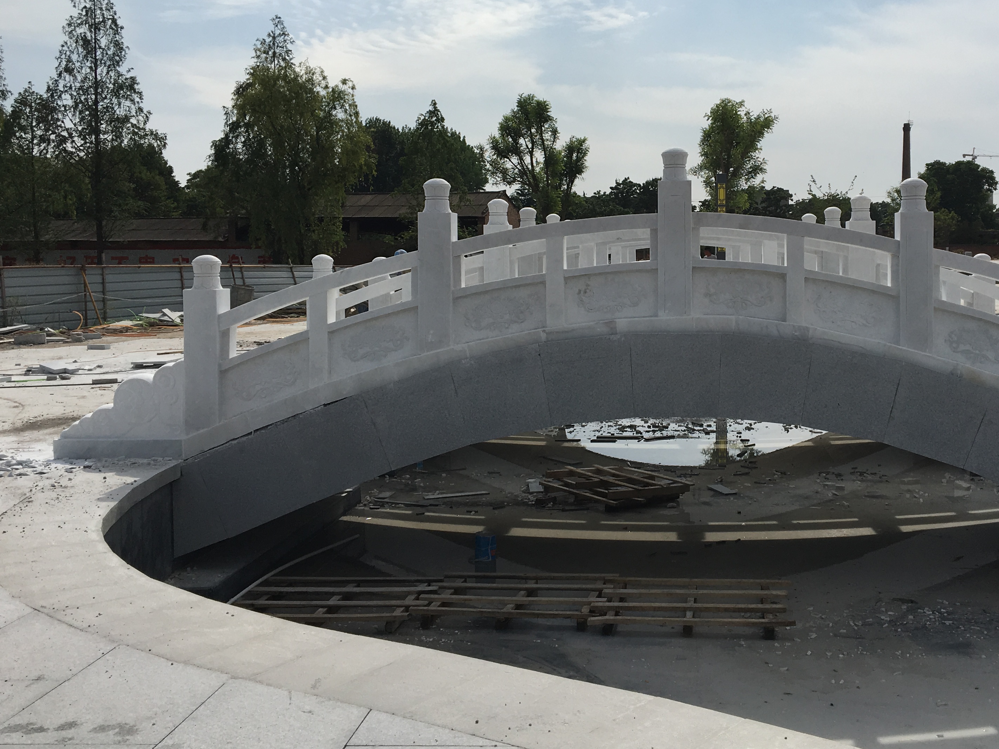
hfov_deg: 45.0
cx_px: 673
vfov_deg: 35.0
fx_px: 1183
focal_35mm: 41
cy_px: 292
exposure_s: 1/3846
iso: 25
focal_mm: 4.15
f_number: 2.2
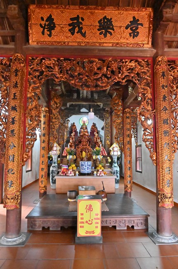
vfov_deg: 73.8
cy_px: 134
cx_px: 89
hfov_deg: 53.0
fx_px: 178
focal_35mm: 24
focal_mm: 24
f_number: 10
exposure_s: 1/60
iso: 18000
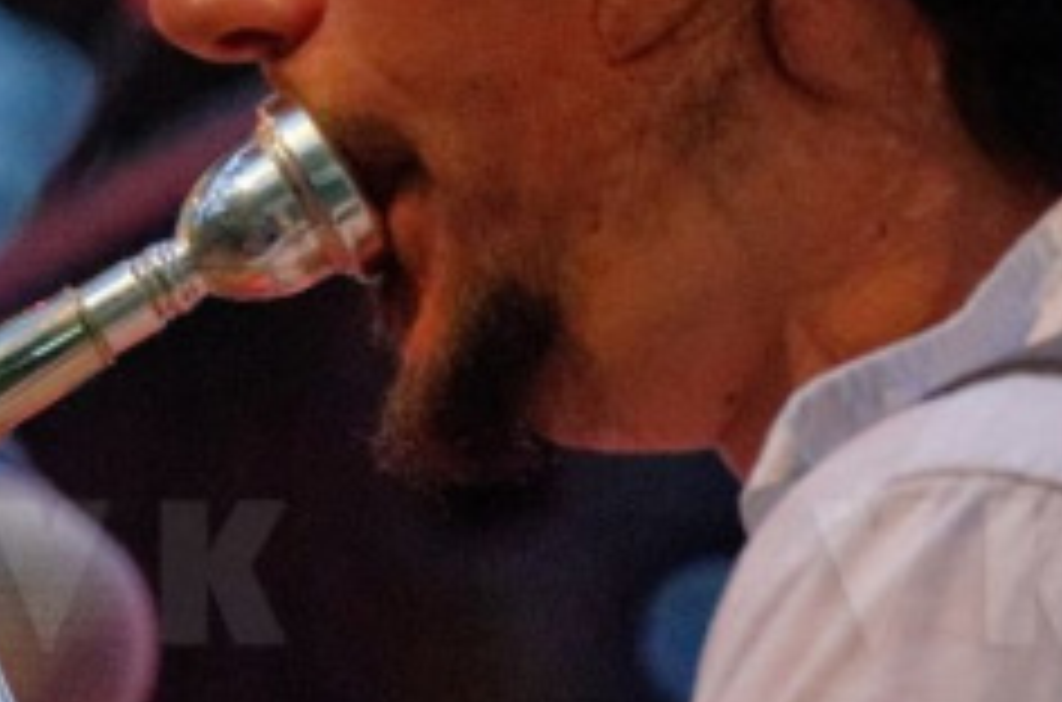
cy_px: 27
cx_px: 130
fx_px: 29951
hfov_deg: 2.0
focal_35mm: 1018
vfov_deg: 1.3
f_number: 4.5
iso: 1250
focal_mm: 200
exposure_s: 1/100
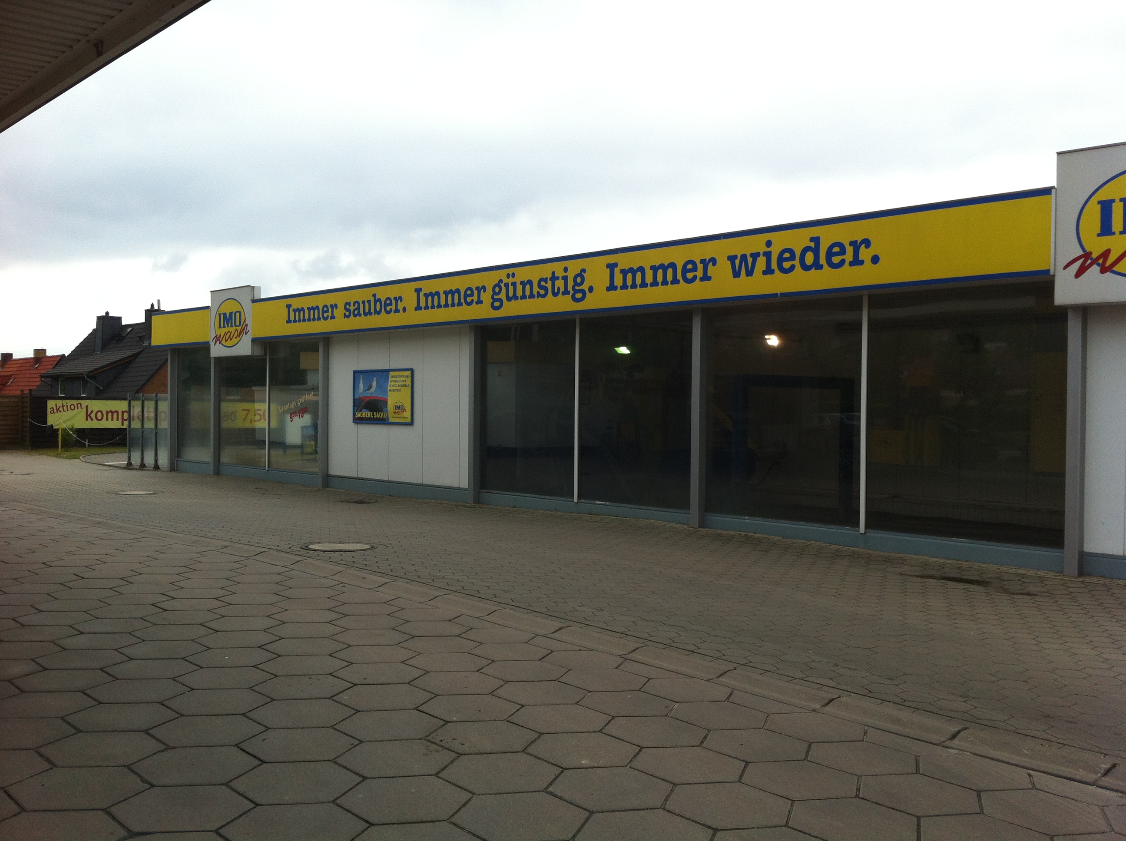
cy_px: 420
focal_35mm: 35
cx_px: 563
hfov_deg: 52.7
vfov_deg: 40.6
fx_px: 1137
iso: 80
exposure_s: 1/773
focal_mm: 3.85
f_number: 2.8
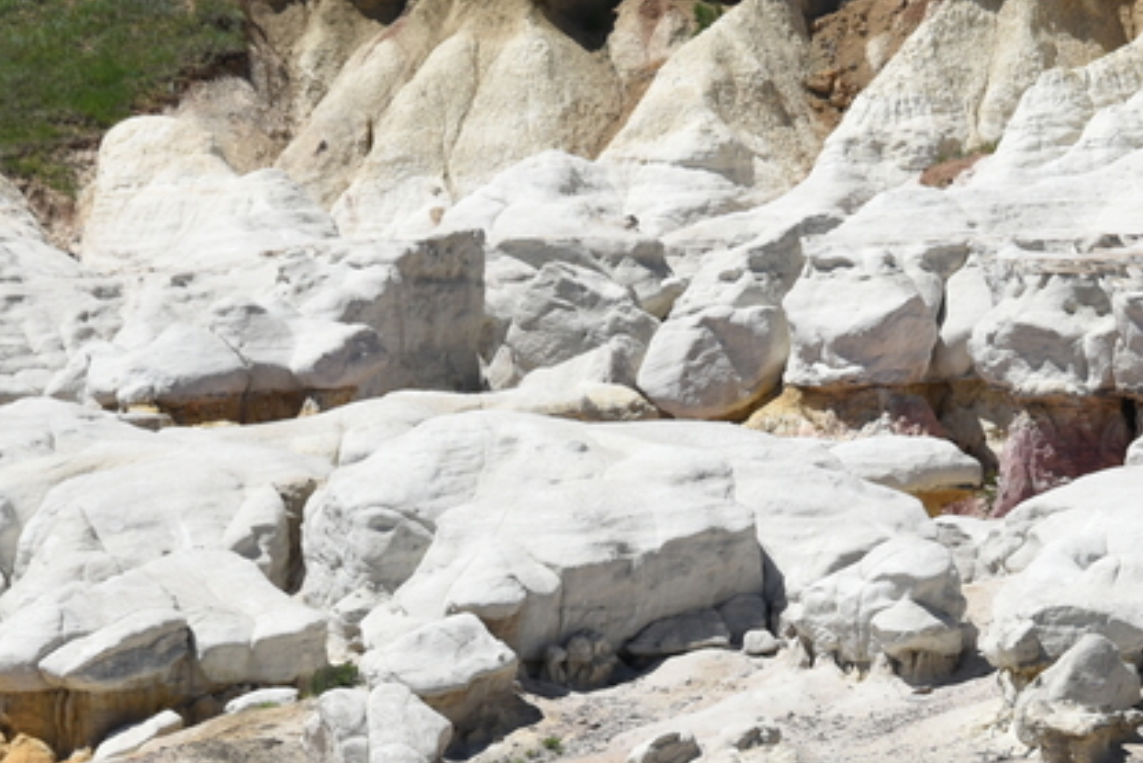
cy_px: 452
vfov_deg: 3.3
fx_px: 13212
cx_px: 978
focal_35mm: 416
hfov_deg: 4.9
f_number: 9
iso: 100
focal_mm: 135
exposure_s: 1/320
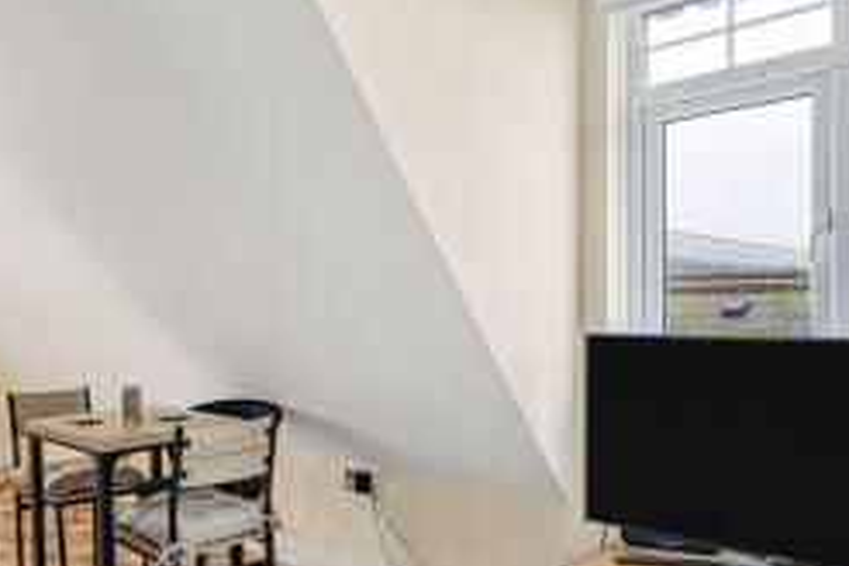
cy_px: 340
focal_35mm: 31
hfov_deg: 57.8
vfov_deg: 42.1
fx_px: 731
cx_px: 235
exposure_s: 1
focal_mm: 16
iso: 200
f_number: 7.1
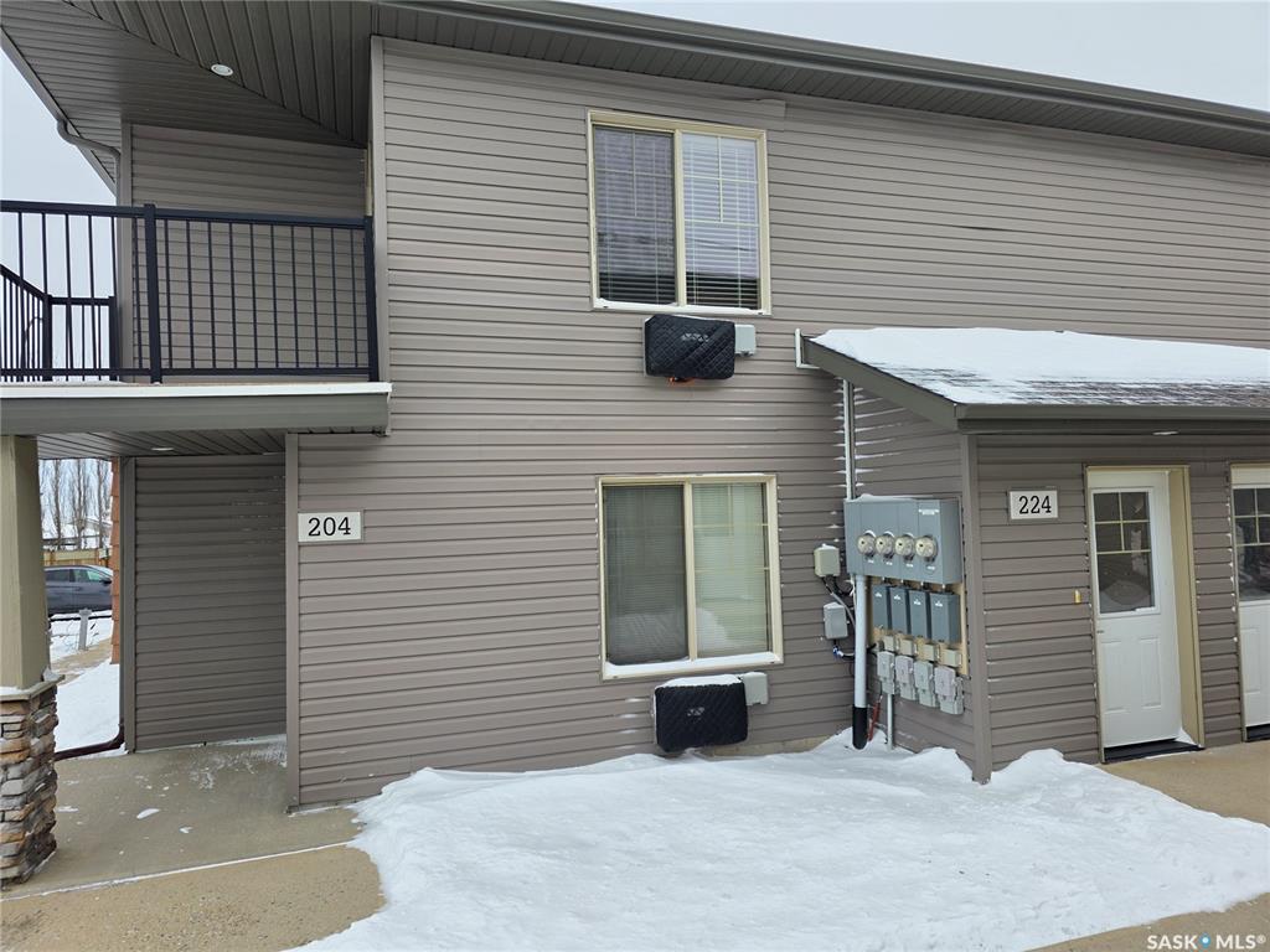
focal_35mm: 23
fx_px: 844
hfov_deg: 73.9
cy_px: 476
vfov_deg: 58.9
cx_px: 635
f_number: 1.7
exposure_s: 1/180
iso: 32
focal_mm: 6.3
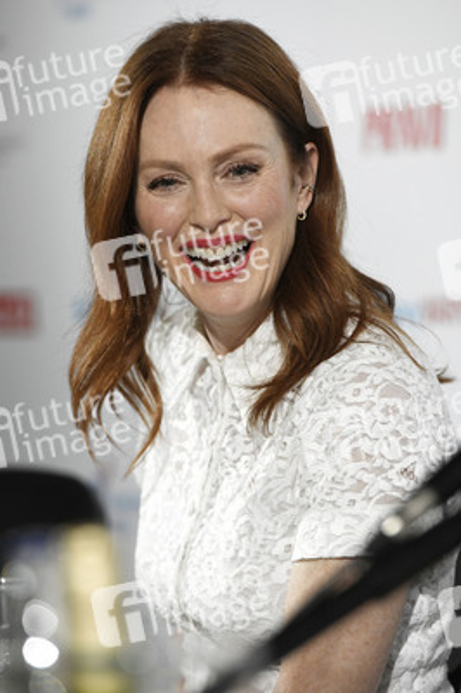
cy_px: 346
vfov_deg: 10.3
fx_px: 3848
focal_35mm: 200
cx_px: 230
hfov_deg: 6.9
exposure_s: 1/250
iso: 2500
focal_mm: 200
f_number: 5
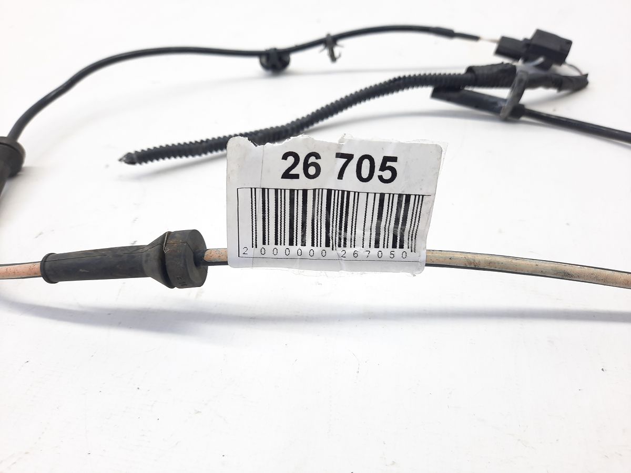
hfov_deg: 69.4
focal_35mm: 25
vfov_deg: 54.9
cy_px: 236
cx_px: 316
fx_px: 456
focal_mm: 4.6
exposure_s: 1/50
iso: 100
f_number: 2
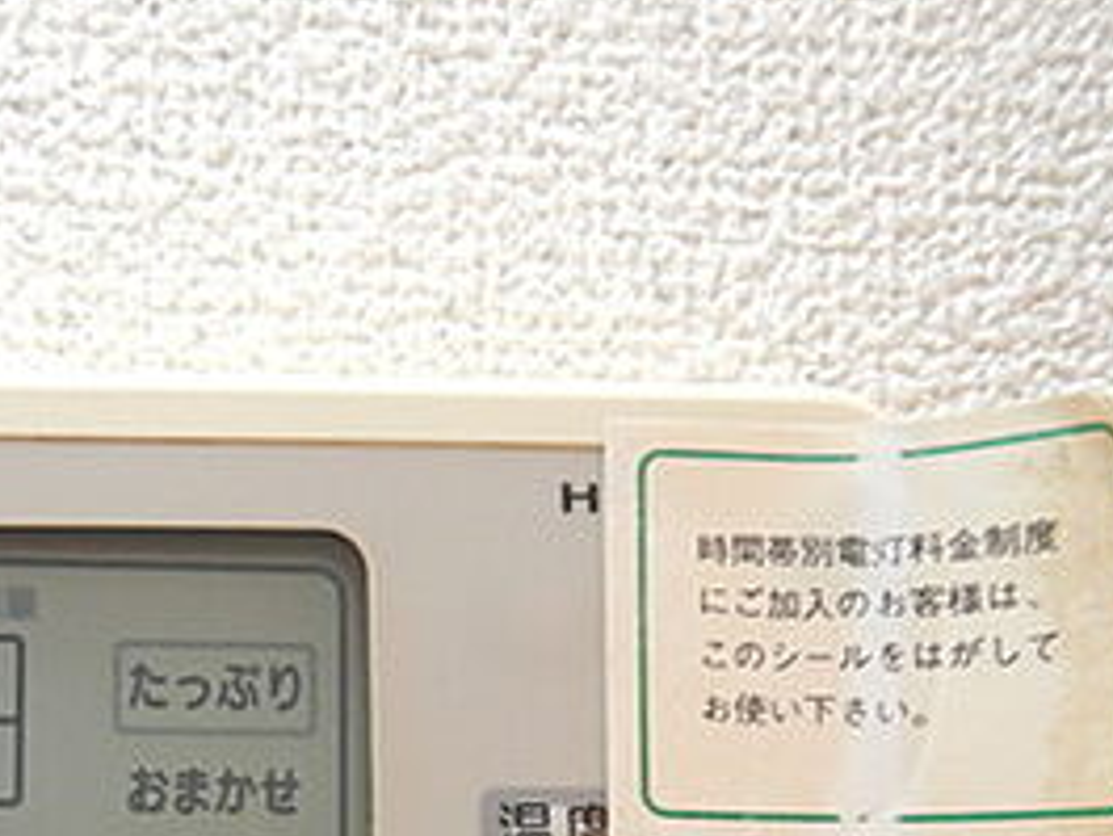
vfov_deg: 23.3
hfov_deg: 32.4
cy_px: 979
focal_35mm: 58
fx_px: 1866
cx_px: 231
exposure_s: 1/25
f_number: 2.8
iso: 400
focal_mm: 4.3
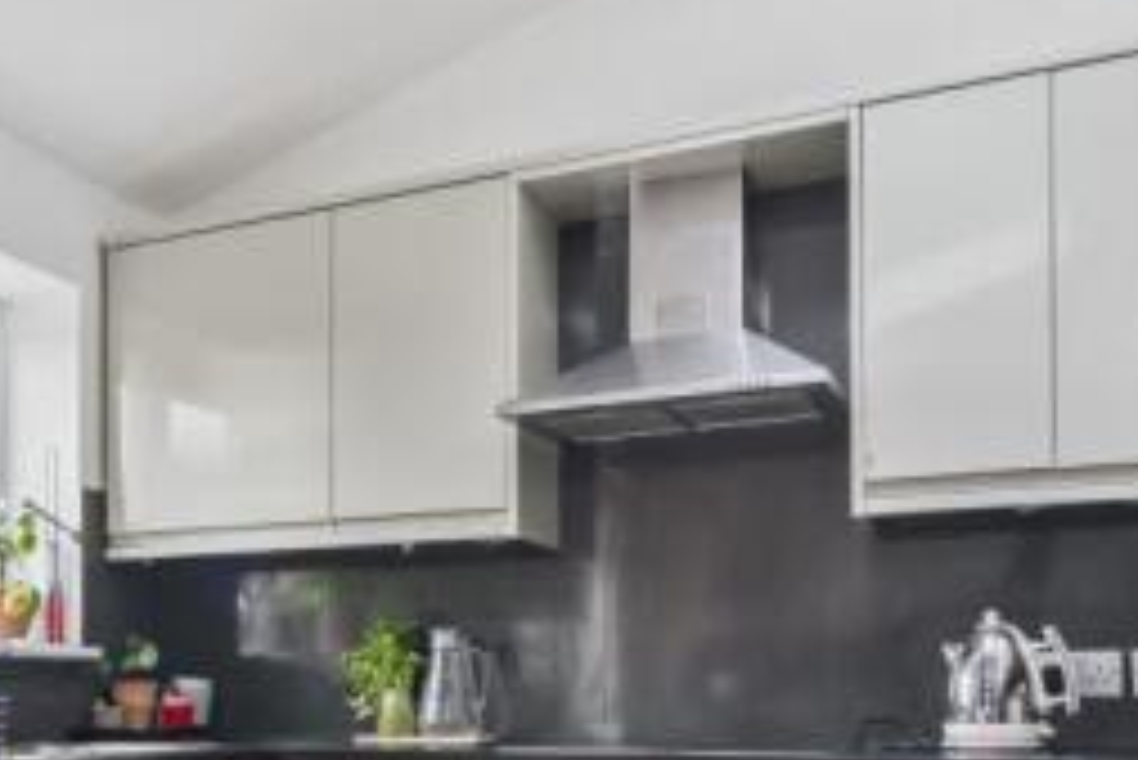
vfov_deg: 29.2
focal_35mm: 44
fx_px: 1392
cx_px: 196
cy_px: 699
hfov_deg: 42.1
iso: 320
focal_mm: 17
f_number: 8
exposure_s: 1/15
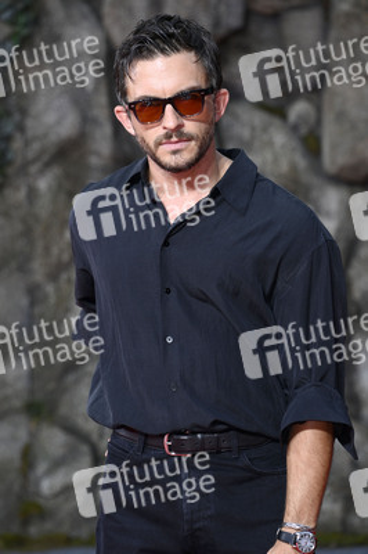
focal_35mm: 300
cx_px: 184
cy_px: 277
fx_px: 4608
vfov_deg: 6.9
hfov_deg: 4.6
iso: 640
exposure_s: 1/250
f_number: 9
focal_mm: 300
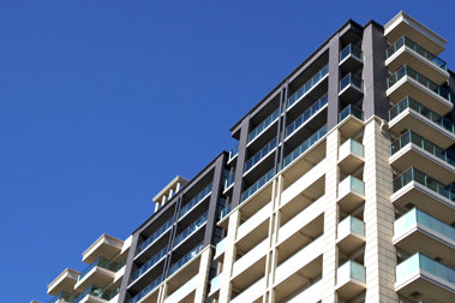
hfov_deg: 31.2
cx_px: 357
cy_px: 76
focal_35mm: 63
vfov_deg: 21.4
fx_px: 796
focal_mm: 25.6
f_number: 4.5
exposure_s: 1/3200
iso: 400
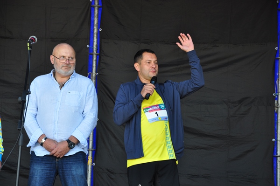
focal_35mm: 158
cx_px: 140
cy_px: 93
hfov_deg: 13.1
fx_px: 1224
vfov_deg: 8.7
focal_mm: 105
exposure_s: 1/80
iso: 400
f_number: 8
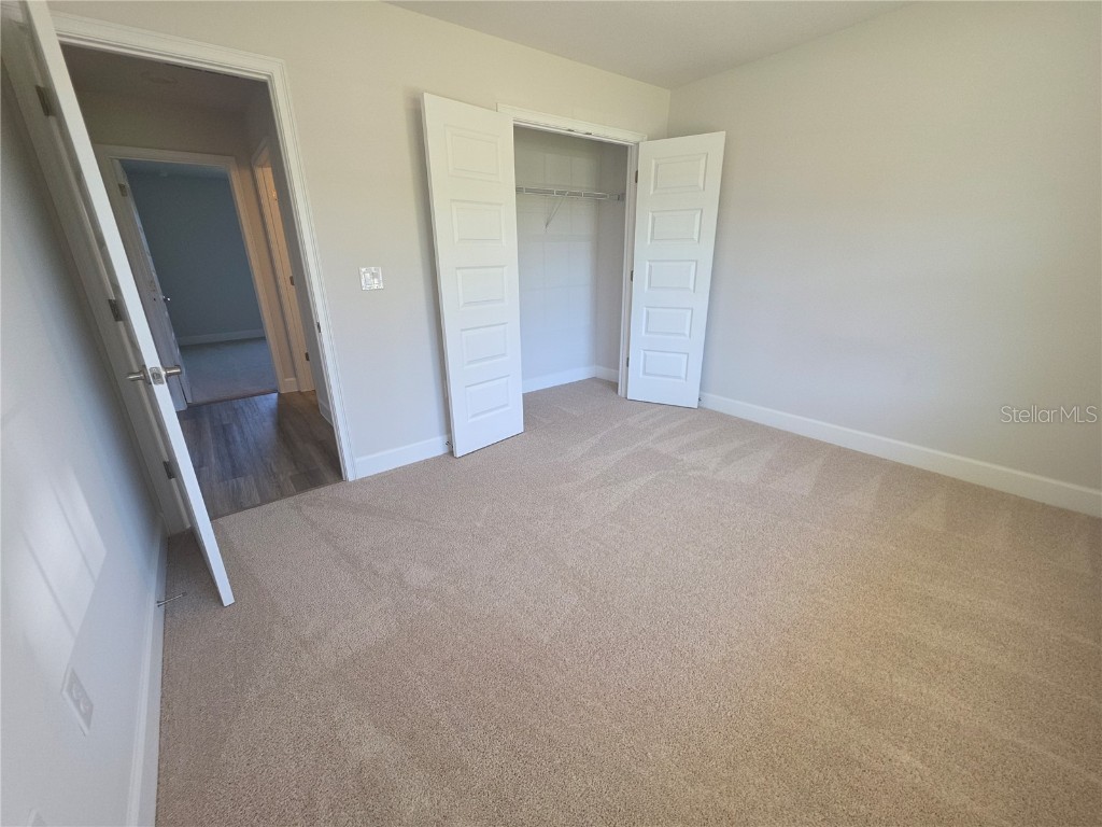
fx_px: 414
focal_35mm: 13
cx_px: 551
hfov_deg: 106.2
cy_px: 414
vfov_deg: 89.9
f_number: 1.9
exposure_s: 1/60
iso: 50
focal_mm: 2.2
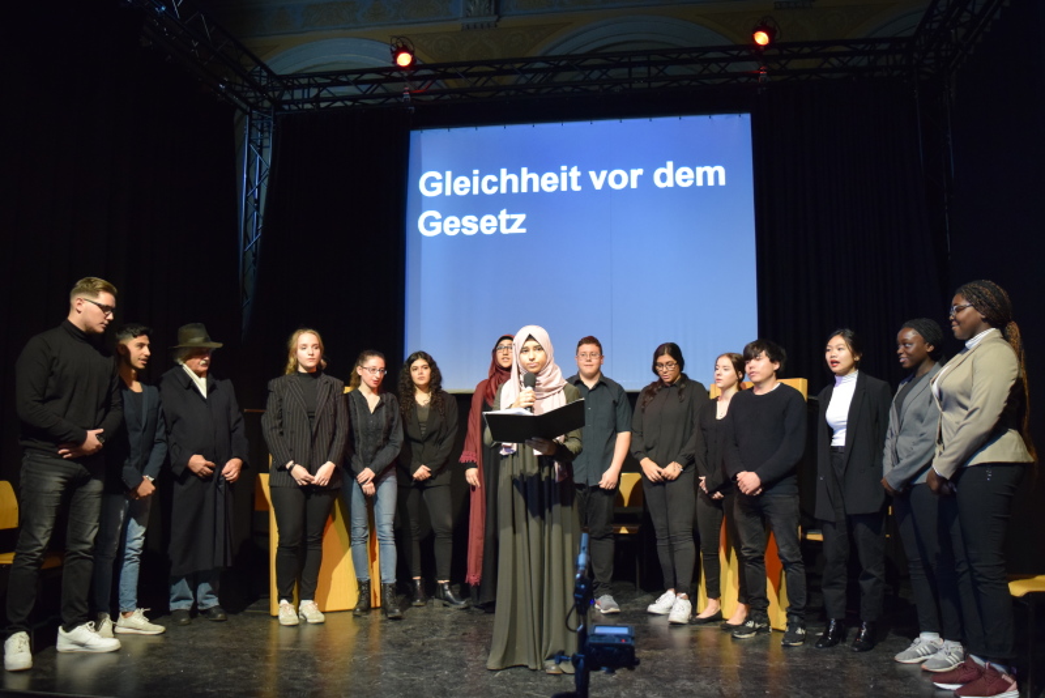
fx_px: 958
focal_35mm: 33
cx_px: 522
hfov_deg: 57.2
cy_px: 349
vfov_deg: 40.0
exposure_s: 1/60
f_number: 3.8
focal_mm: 22
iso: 2000
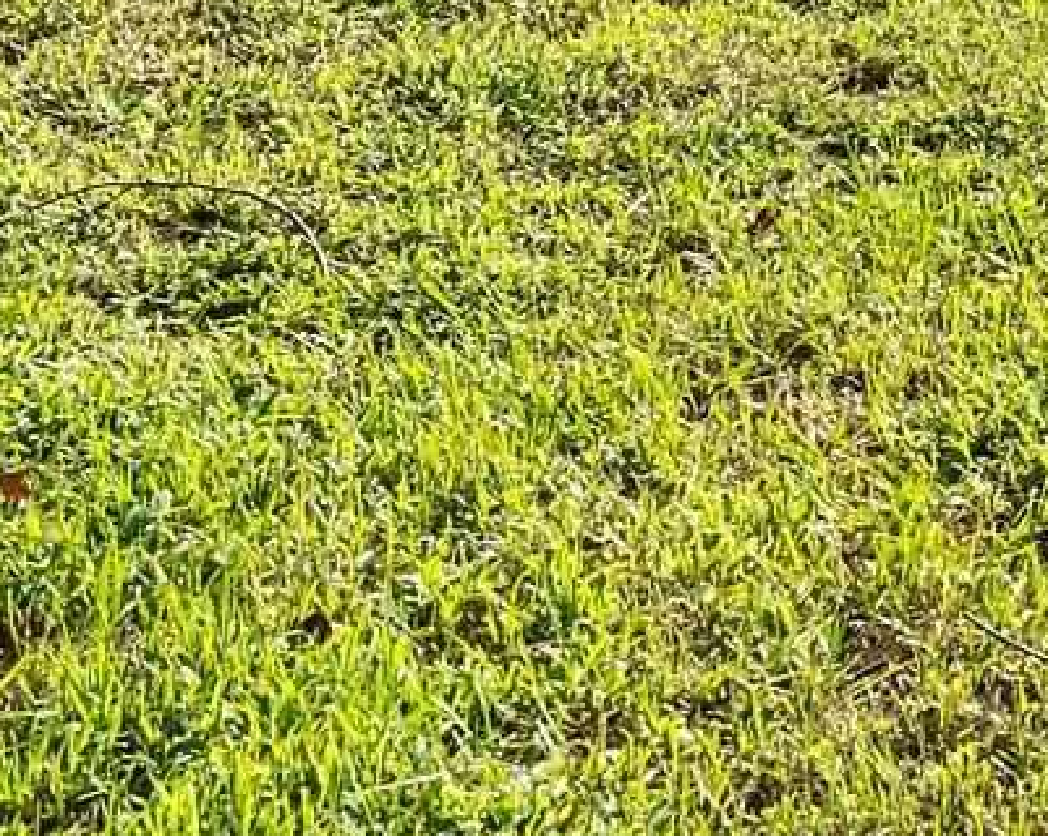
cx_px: 2493
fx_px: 3811
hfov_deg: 12.4
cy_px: -874
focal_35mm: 123
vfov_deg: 11.3
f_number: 8
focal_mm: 21
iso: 800
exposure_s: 1/4000
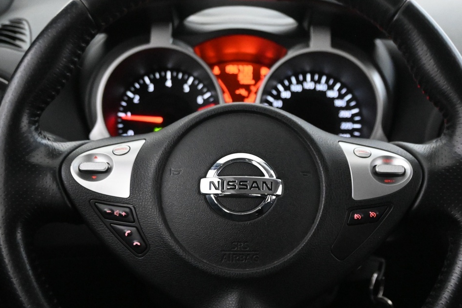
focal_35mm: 62
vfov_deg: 21.8
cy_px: 194
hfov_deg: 32.4
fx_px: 795
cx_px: 239
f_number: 4.2
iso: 6400
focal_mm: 24
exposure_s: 1/40
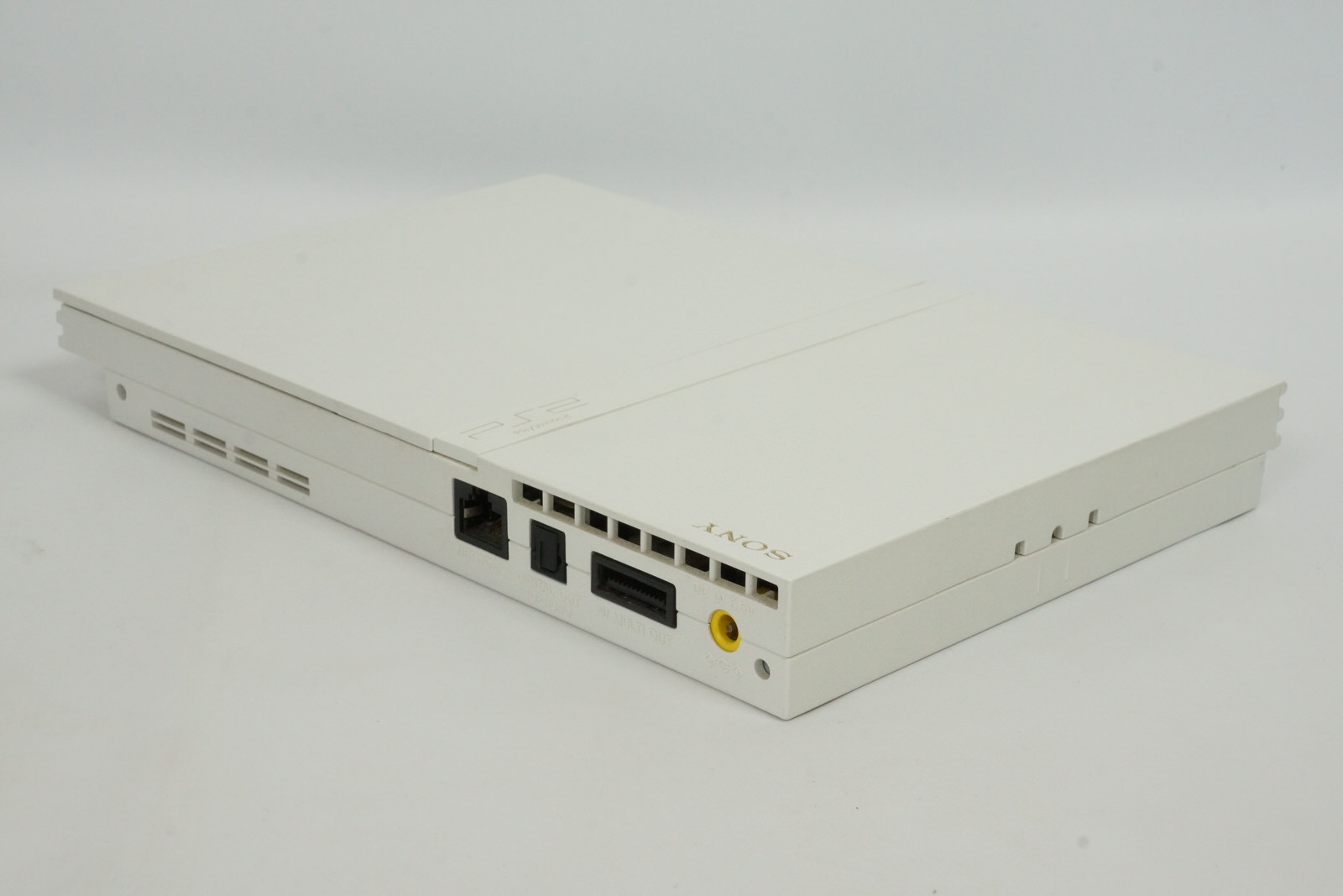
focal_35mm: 67
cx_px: 672
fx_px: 2500
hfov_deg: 30.1
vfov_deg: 20.3
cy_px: 448
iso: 1600
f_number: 18
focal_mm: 45
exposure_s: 1/25
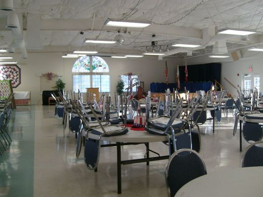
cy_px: 98
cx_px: 132
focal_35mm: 35
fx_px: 266
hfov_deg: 52.6
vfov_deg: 40.7
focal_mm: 5.8
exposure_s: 1/60
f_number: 2.8
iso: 100
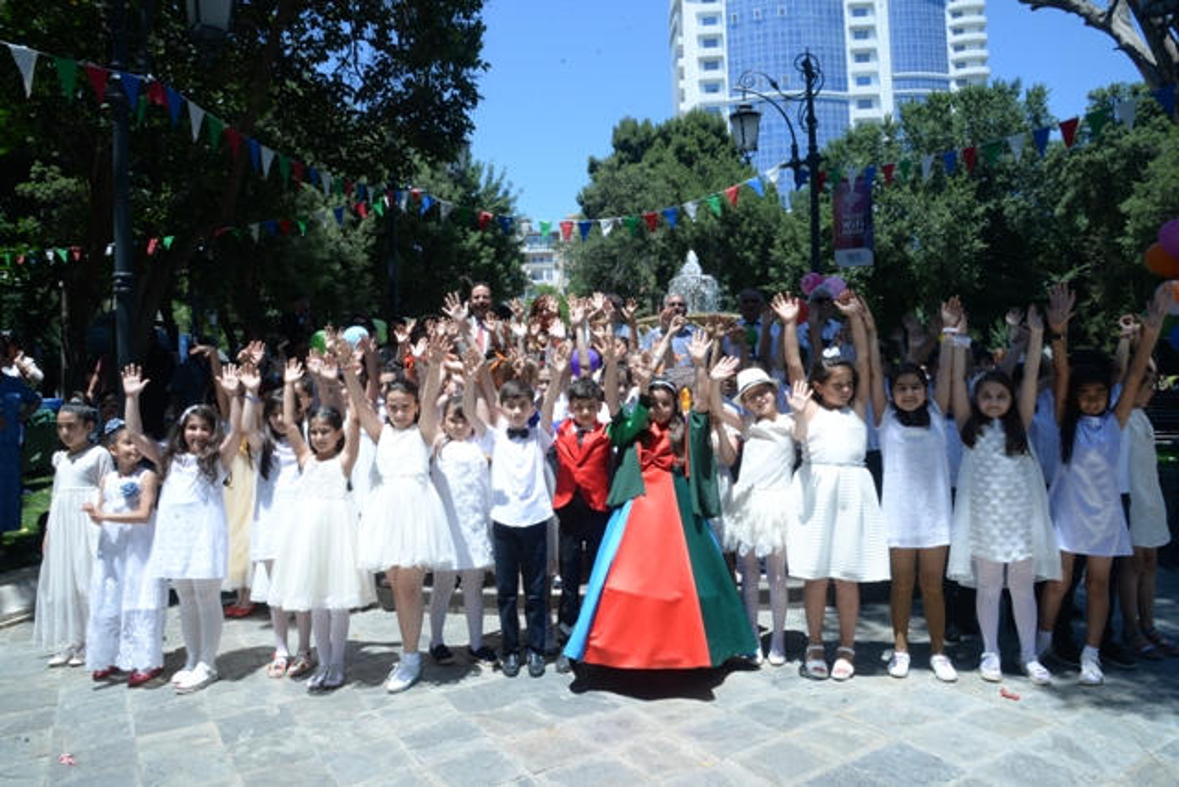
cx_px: 590
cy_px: 394
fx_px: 786
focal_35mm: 24
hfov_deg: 73.7
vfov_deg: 53.2
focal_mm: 24
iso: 560
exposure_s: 1/100
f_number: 20
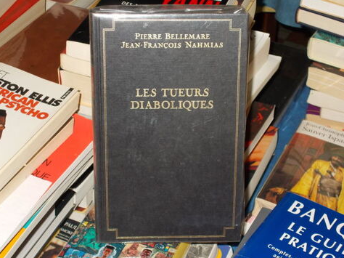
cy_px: 129
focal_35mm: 77
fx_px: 765
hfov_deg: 25.3
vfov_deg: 19.1
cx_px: 171
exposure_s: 1/60
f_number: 5.8
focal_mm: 13.5
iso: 200
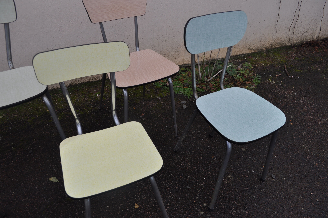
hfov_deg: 67.4
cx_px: 164
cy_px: 109
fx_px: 246
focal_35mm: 27
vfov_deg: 47.8
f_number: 5.6
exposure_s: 1/125
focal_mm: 18
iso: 220
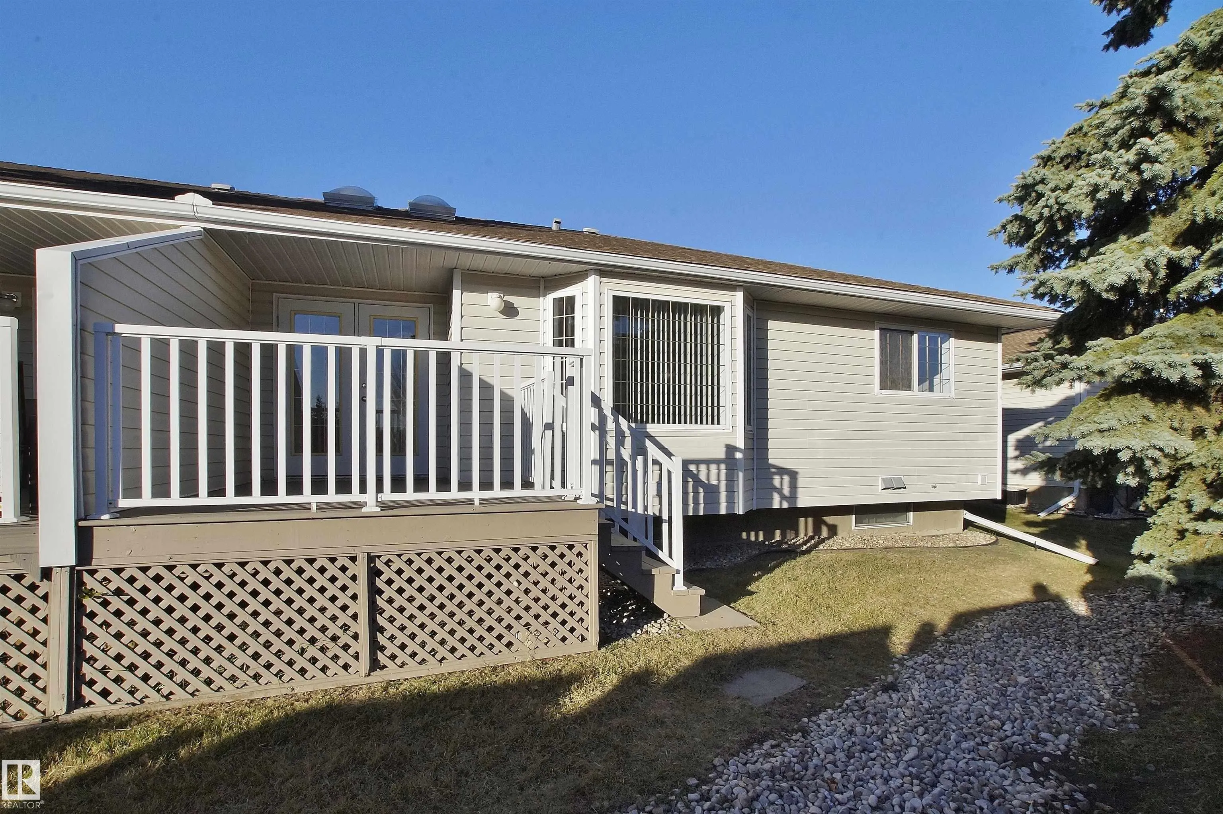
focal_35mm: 16
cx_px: 612
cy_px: 407
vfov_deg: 72.0
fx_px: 560
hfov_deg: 95.0
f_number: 22
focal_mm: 11
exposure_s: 1/80
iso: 400
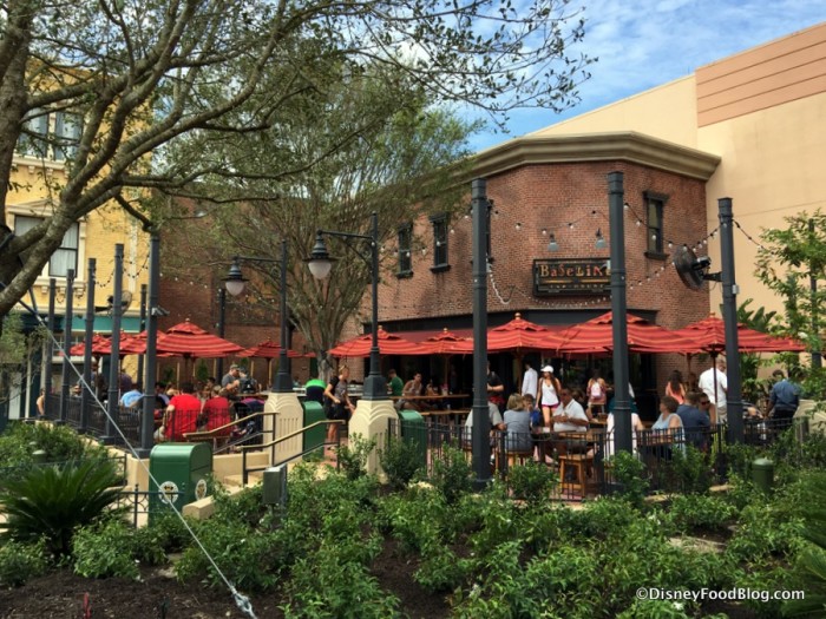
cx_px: 413
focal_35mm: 29
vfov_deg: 48.2
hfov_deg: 61.7
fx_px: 692
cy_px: 310
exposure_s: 1/712
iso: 25
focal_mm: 4.15
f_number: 2.2
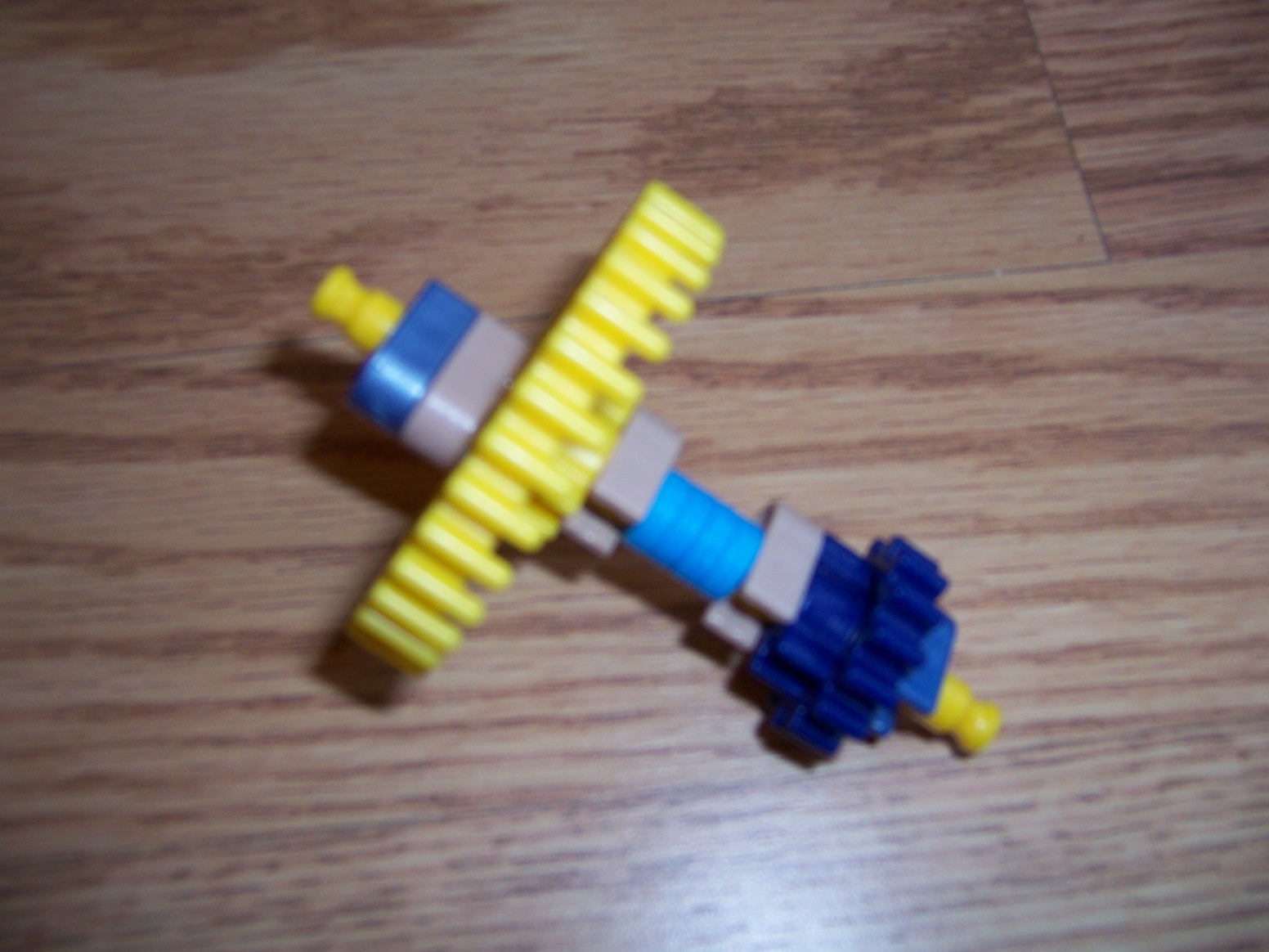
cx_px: 634
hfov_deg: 55.4
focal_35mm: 33
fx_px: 1210
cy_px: 476
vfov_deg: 42.9
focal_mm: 5.5
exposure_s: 1/60
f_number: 2.8
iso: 80
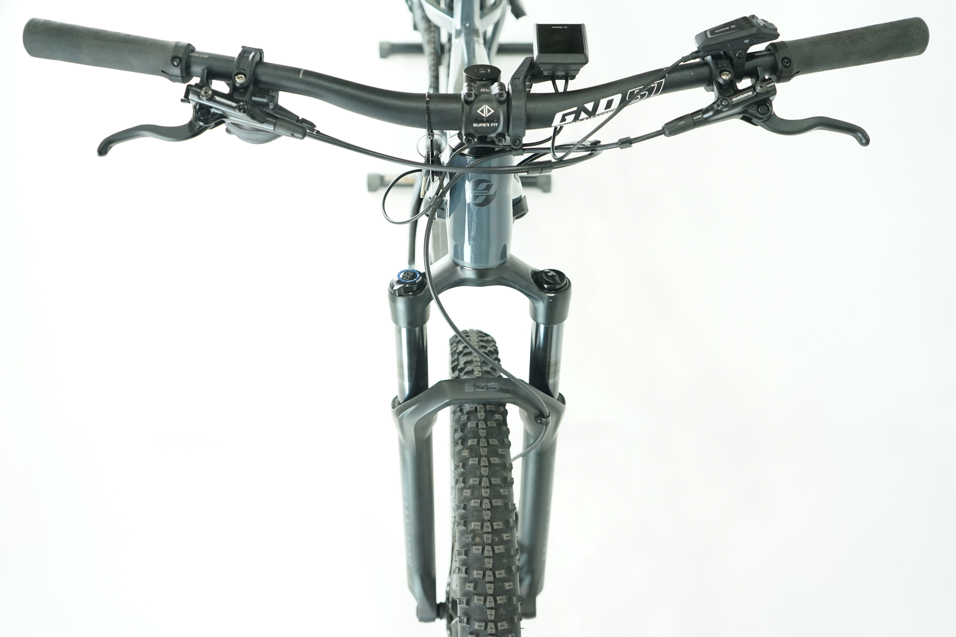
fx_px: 876
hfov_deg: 57.2
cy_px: 318
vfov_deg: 40.0
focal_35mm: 33
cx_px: 478
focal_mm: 33
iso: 2000
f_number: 4
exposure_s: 1/200
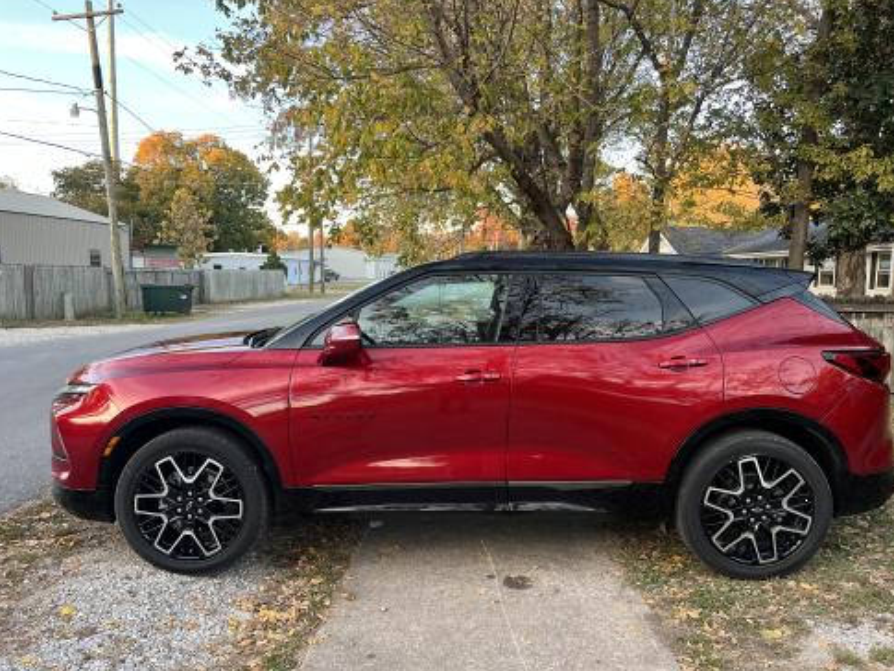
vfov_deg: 51.4
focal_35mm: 27
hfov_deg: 65.3
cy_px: 343
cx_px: 457
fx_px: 697
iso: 125
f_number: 1.5
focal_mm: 5.7
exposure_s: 1/121
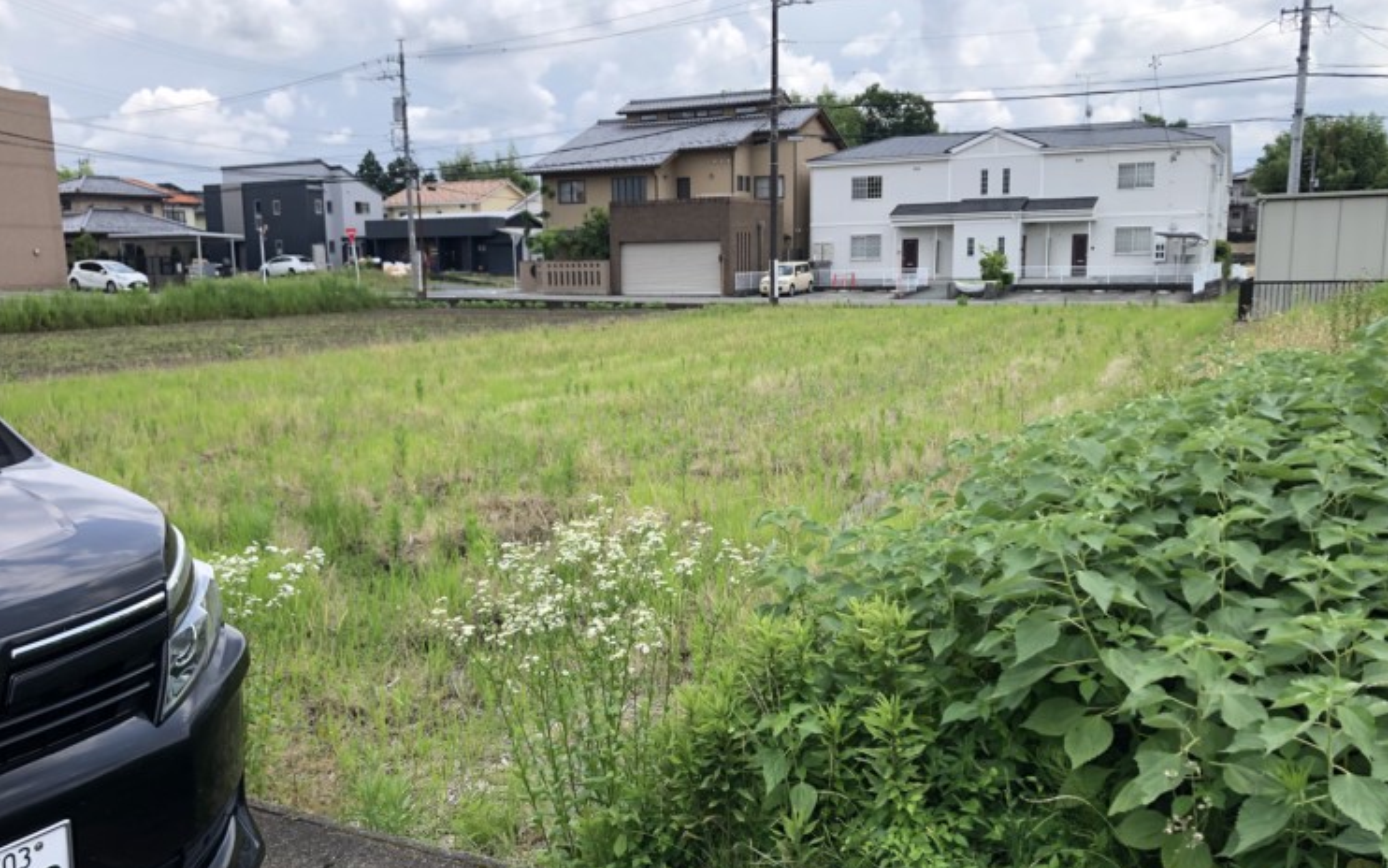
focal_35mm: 32
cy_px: 498
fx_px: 1211
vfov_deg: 39.4
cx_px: 687
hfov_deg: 59.6
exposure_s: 1/1412
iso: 20
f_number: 1.8
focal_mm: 3.99
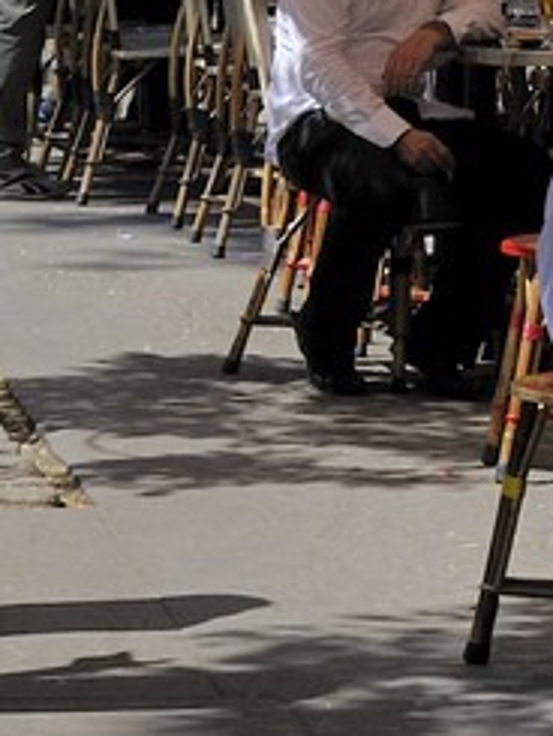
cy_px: -1268
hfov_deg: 4.9
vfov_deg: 6.2
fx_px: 6406
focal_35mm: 301
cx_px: 634
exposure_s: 1/160
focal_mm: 48
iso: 200
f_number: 13
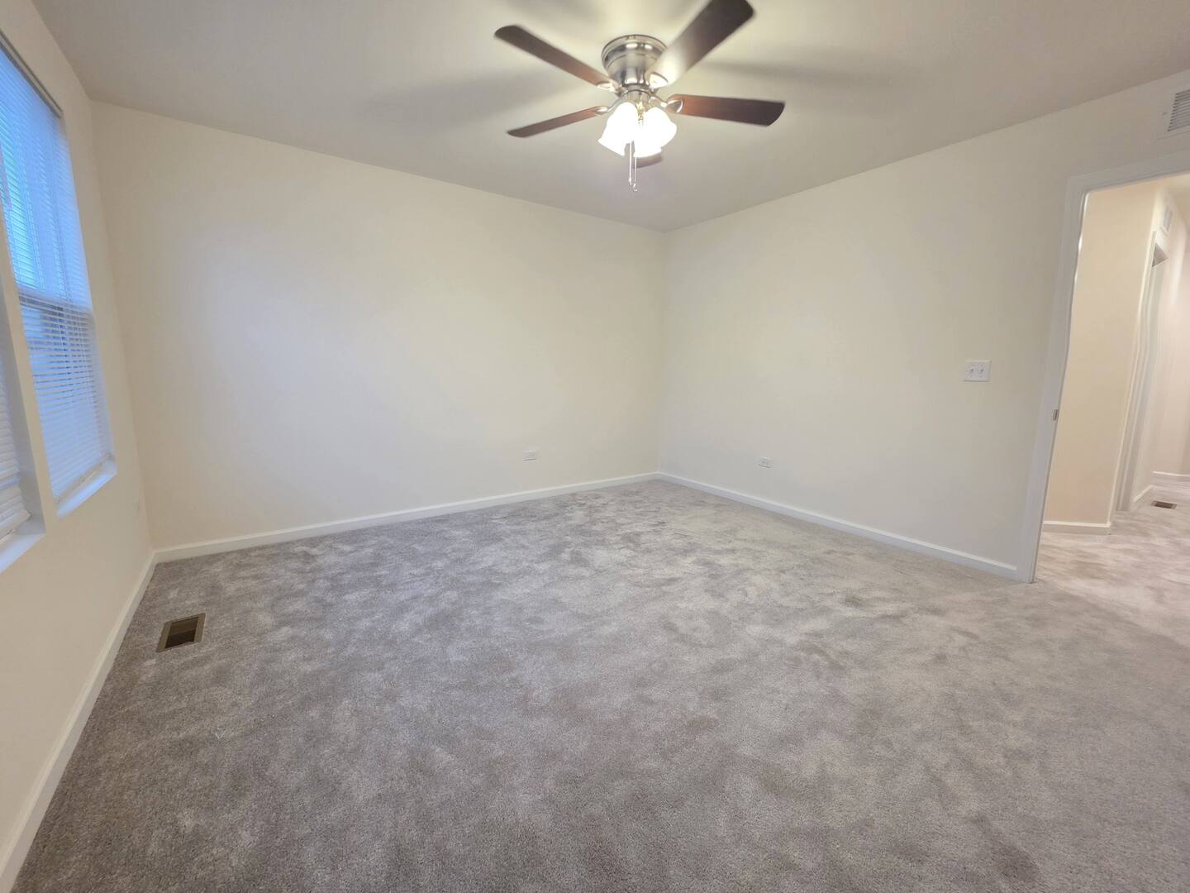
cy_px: 446
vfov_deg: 89.9
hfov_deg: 106.2
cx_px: 595
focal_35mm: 13
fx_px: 447
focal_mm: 2.2
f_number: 1.9
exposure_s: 1/60
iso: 250
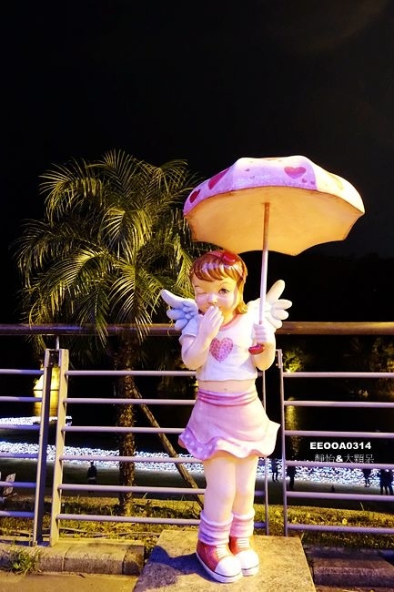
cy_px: 296
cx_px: 197
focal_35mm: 24
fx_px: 394
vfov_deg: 73.8
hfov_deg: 53.1
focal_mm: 8.8
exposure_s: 1/30
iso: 3200
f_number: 2.5
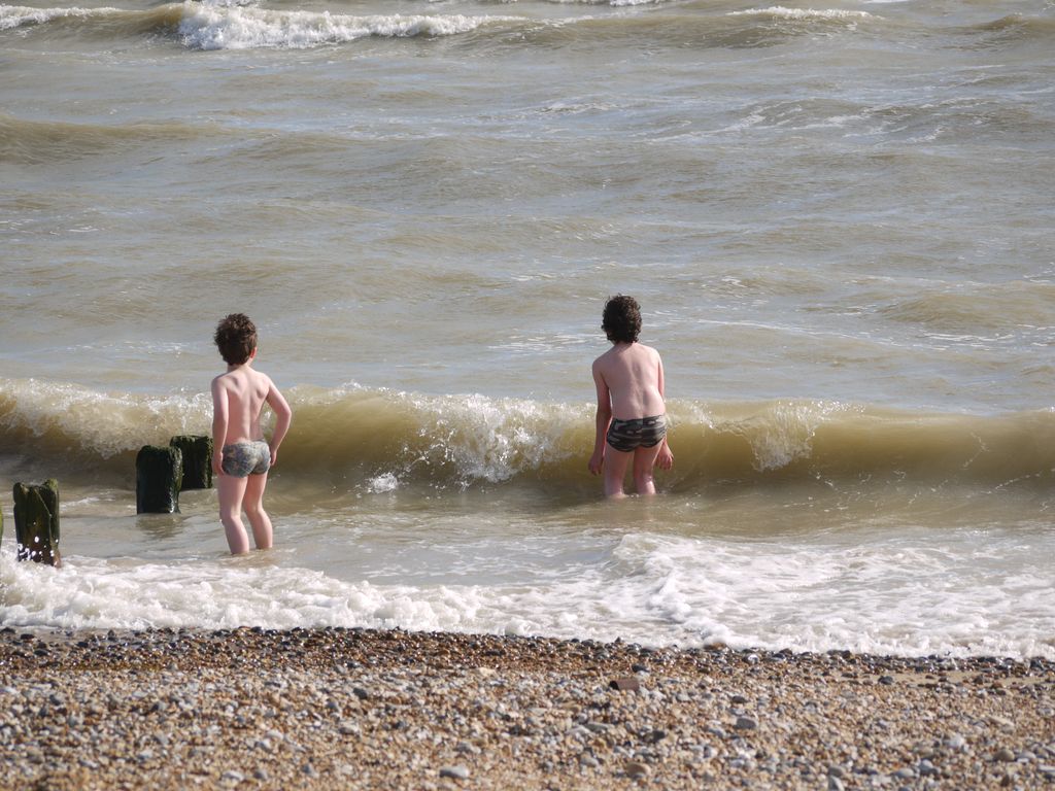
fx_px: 5120
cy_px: 396
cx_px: 528
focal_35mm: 168
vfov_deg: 8.8
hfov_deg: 11.8
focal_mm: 84
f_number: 6.3
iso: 100
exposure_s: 1/640
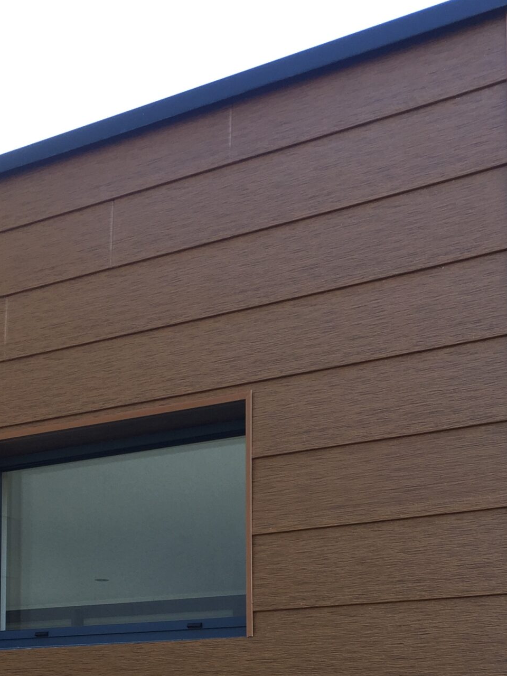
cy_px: 631
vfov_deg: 31.4
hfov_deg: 25.2
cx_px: 293
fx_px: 1133
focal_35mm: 58
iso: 32
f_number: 2.2
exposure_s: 1/109
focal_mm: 4.15
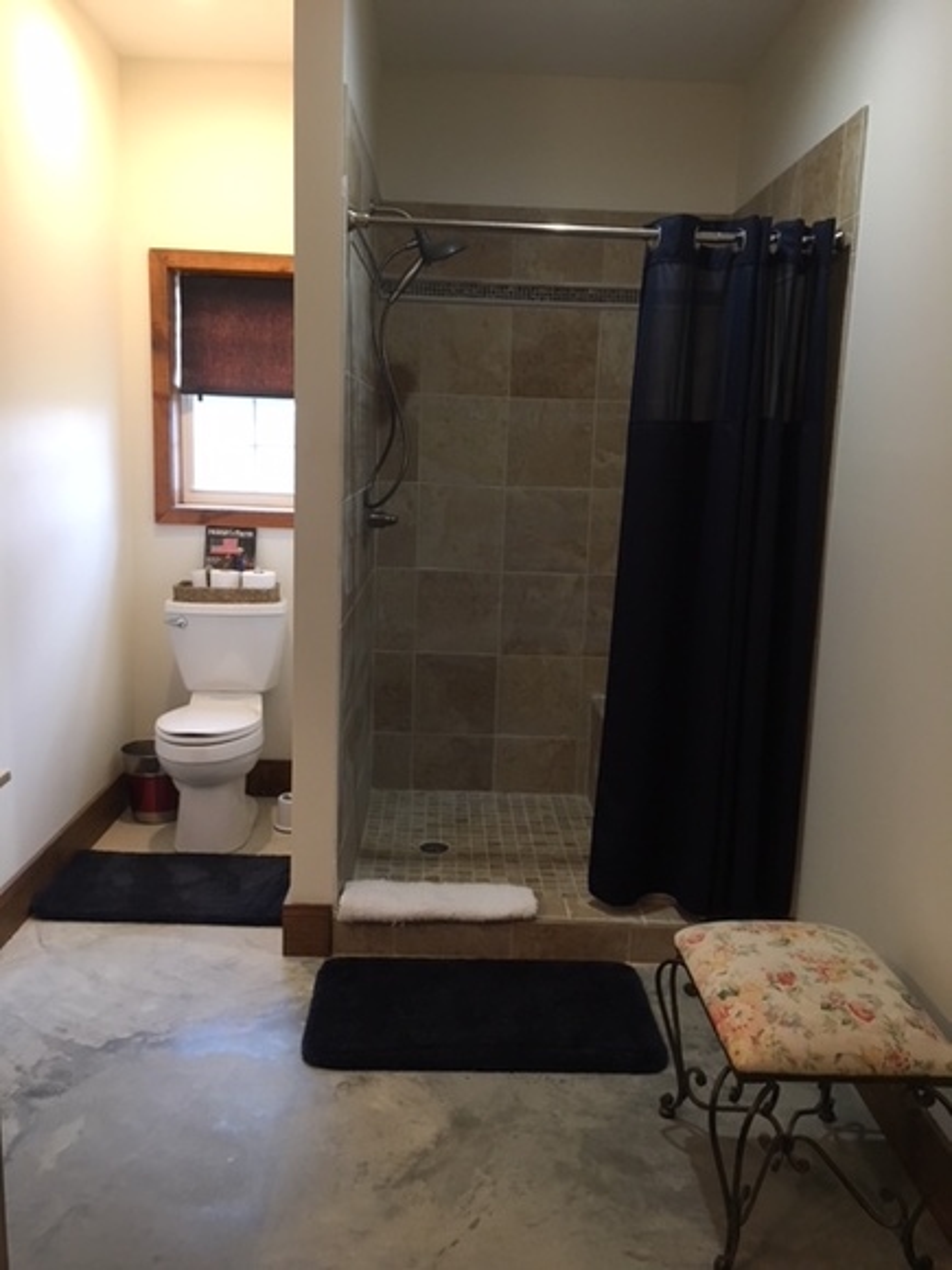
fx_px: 1063
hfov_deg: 48.2
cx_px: 476
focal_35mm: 29
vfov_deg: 61.7
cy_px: 635
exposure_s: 1/30
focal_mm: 4.15
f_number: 2.2
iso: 100
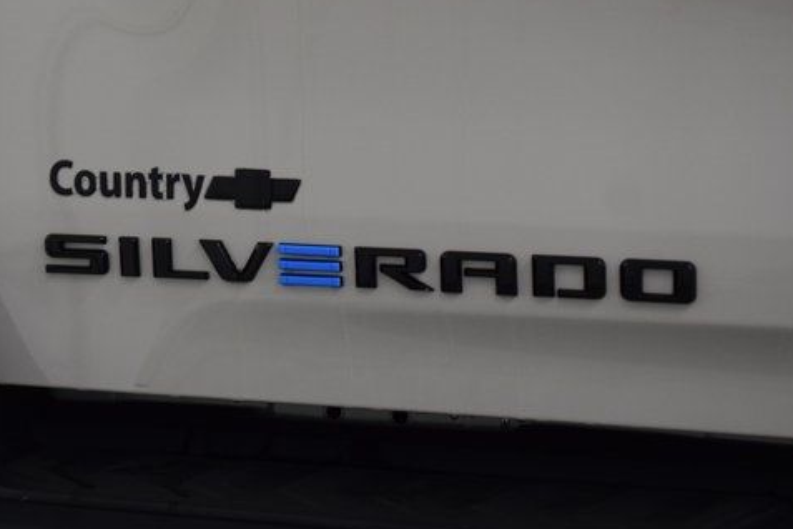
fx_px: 3106
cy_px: 229
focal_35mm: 141
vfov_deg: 9.7
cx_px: 286
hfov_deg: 14.5
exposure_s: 1/125
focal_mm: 70
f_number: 4
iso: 1600
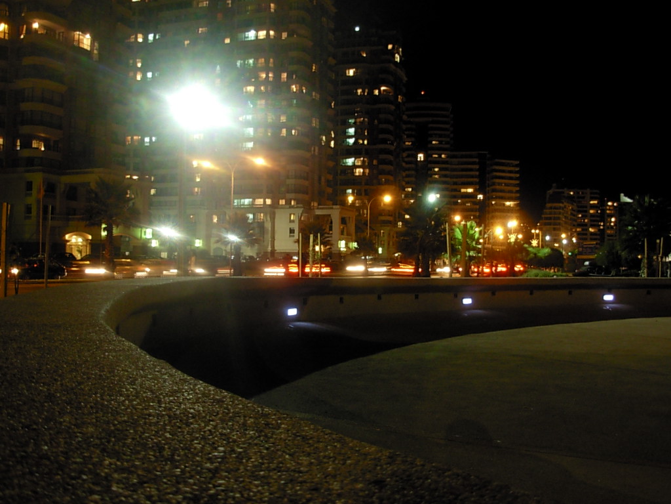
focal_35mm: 38
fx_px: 737
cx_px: 336
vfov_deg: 37.7
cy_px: 252
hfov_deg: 49.0
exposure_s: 1/2
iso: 97
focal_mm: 6.3
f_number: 2.9
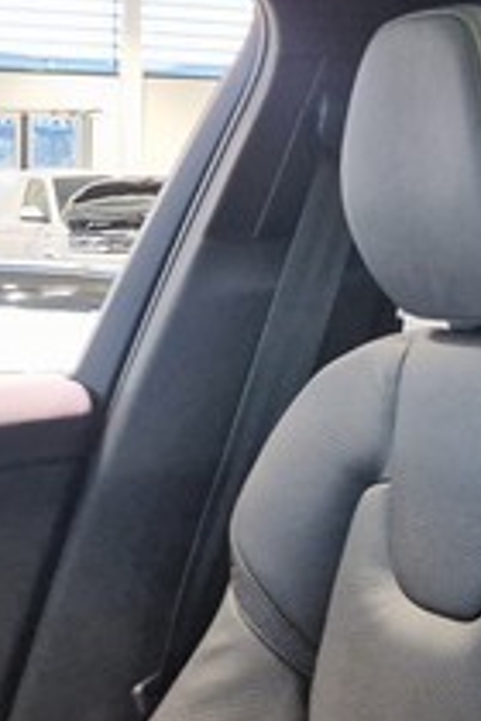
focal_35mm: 73
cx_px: 1010
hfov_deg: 14.7
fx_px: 1463
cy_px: 100
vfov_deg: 26.9
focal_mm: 5.4
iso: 800
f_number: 1.8
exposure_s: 1/100
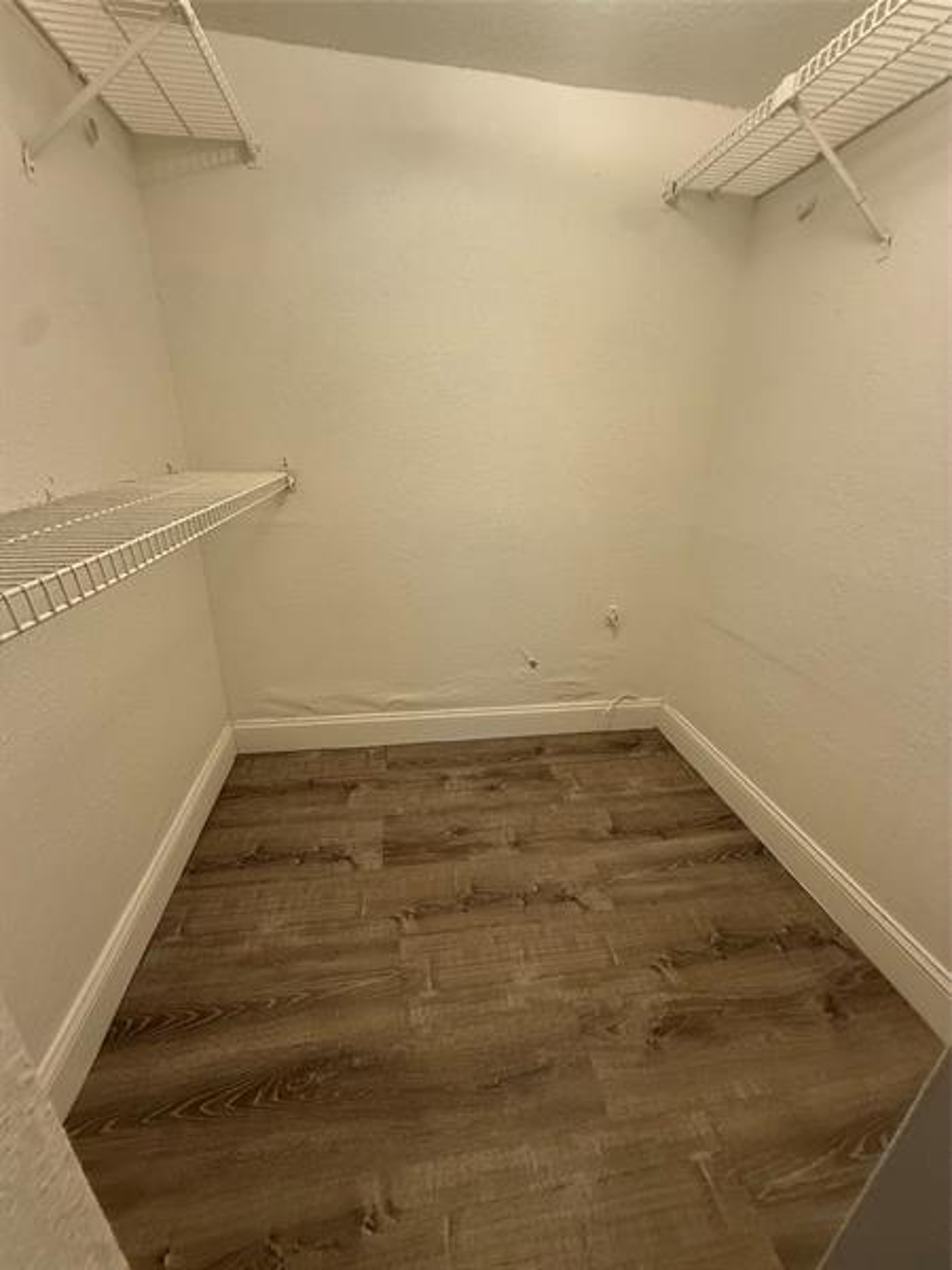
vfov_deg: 102.1
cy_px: 635
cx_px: 476
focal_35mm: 14
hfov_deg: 85.7
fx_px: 513
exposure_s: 1/60
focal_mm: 2.22
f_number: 2.2
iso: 200
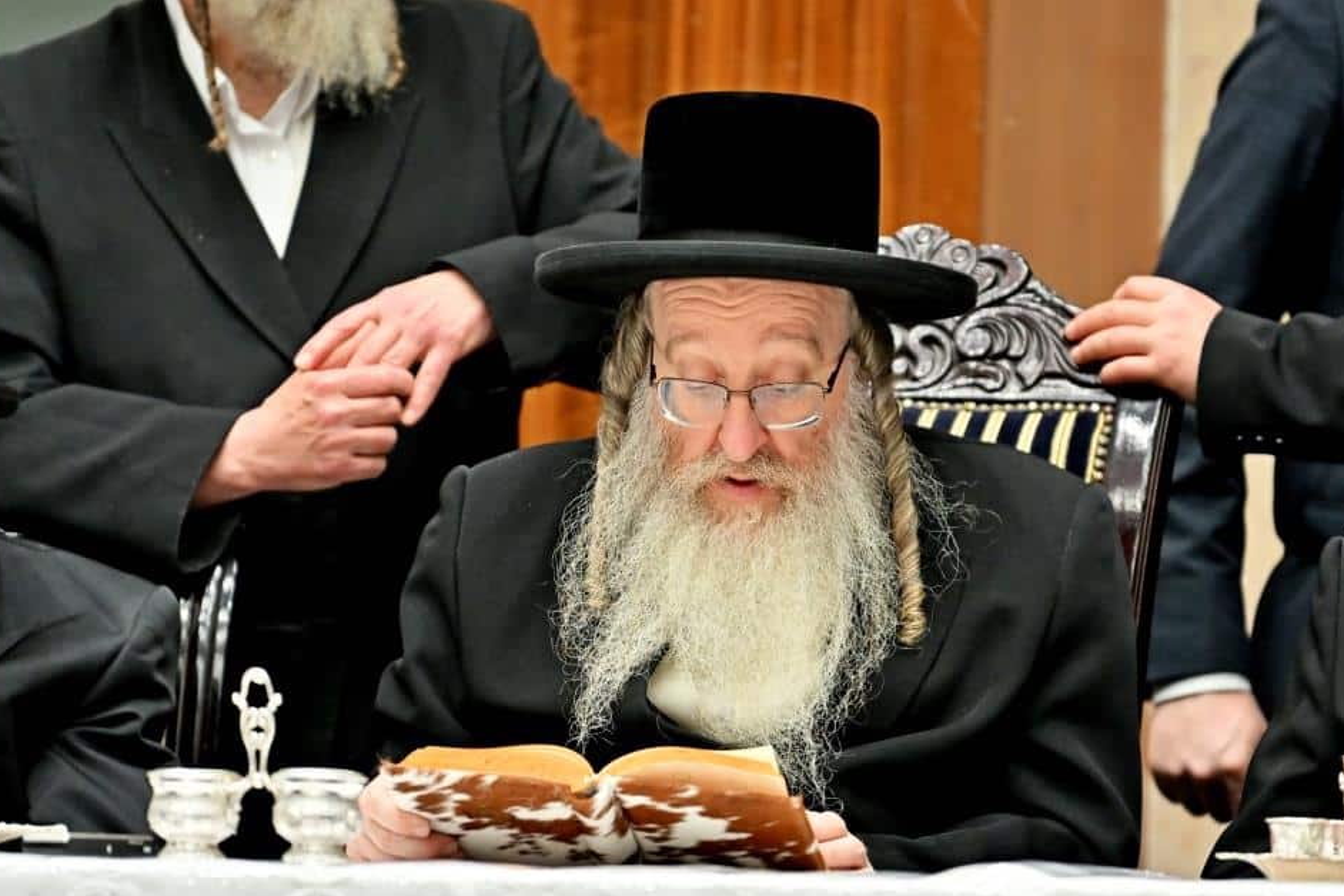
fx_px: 12170
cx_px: 691
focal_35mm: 326
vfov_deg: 4.2
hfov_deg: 6.3
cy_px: 485
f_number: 2.8
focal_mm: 200
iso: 800
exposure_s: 1/250
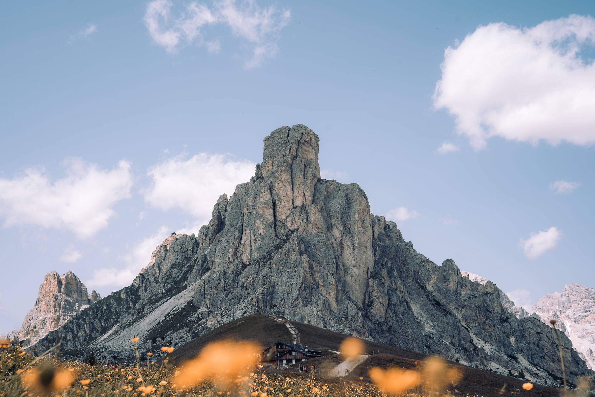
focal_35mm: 42
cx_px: 298
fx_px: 694
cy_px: 198
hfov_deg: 46.4
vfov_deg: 31.9
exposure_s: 1/100
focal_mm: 42
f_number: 9
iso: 50
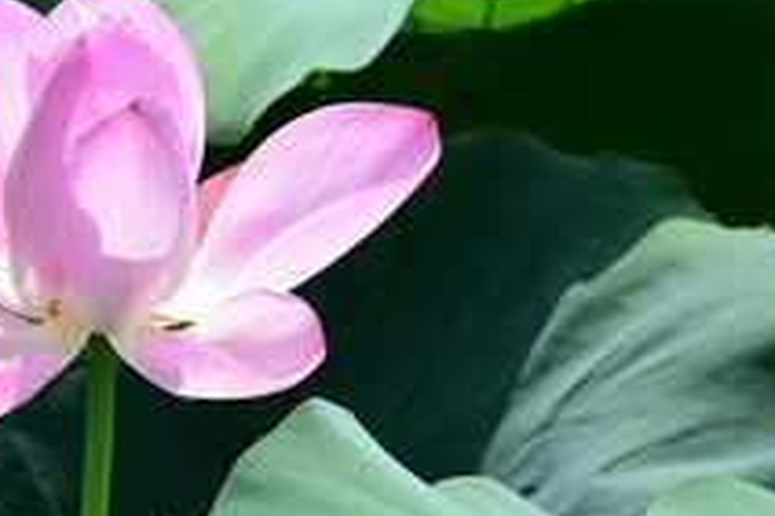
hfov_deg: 3.5
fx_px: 12799
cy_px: 150
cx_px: 223
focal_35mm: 595
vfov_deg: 2.3
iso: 400
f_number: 11
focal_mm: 140
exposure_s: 1/500
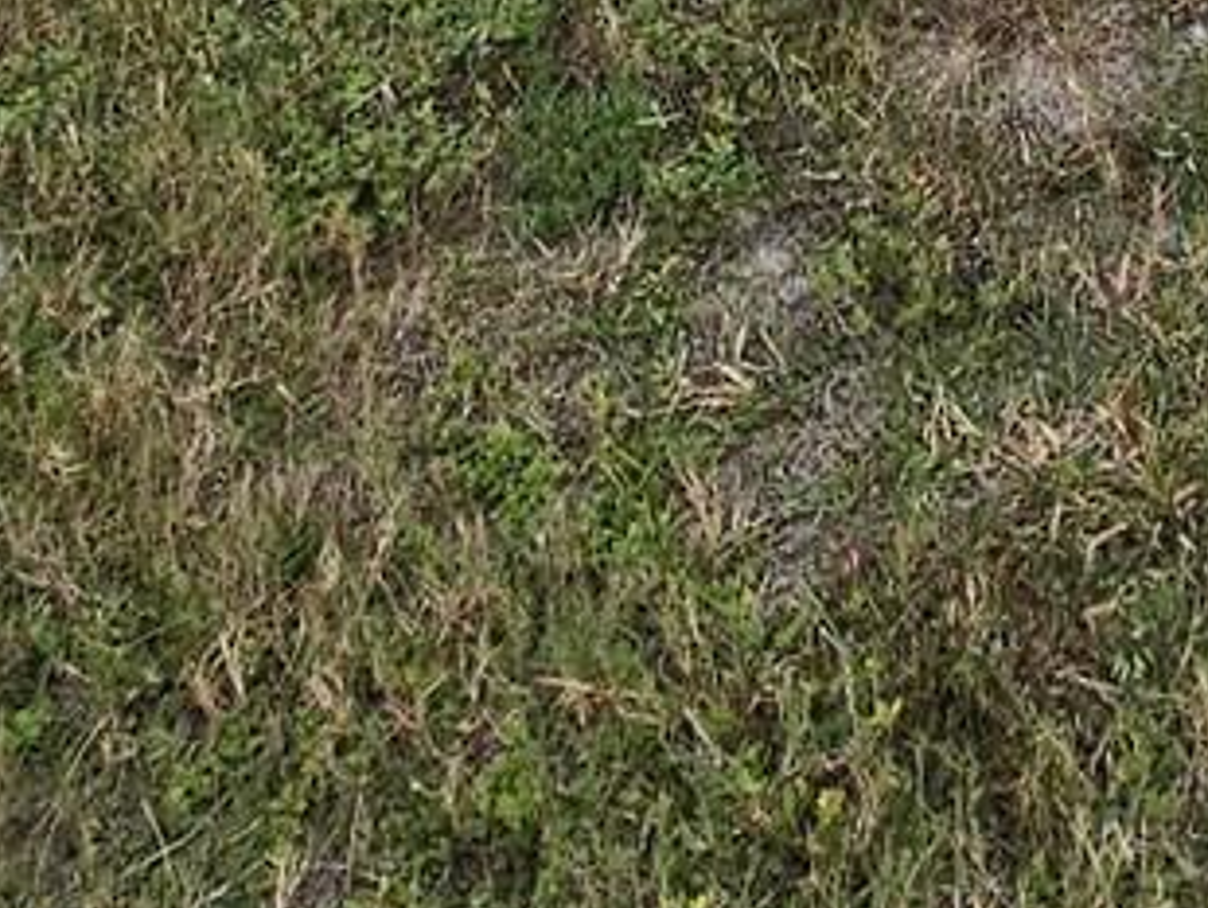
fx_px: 2340
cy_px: -1380
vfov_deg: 13.8
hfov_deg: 27.8
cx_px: 1095
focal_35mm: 67
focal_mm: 2.2
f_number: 2.2
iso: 50
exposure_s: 1/2222
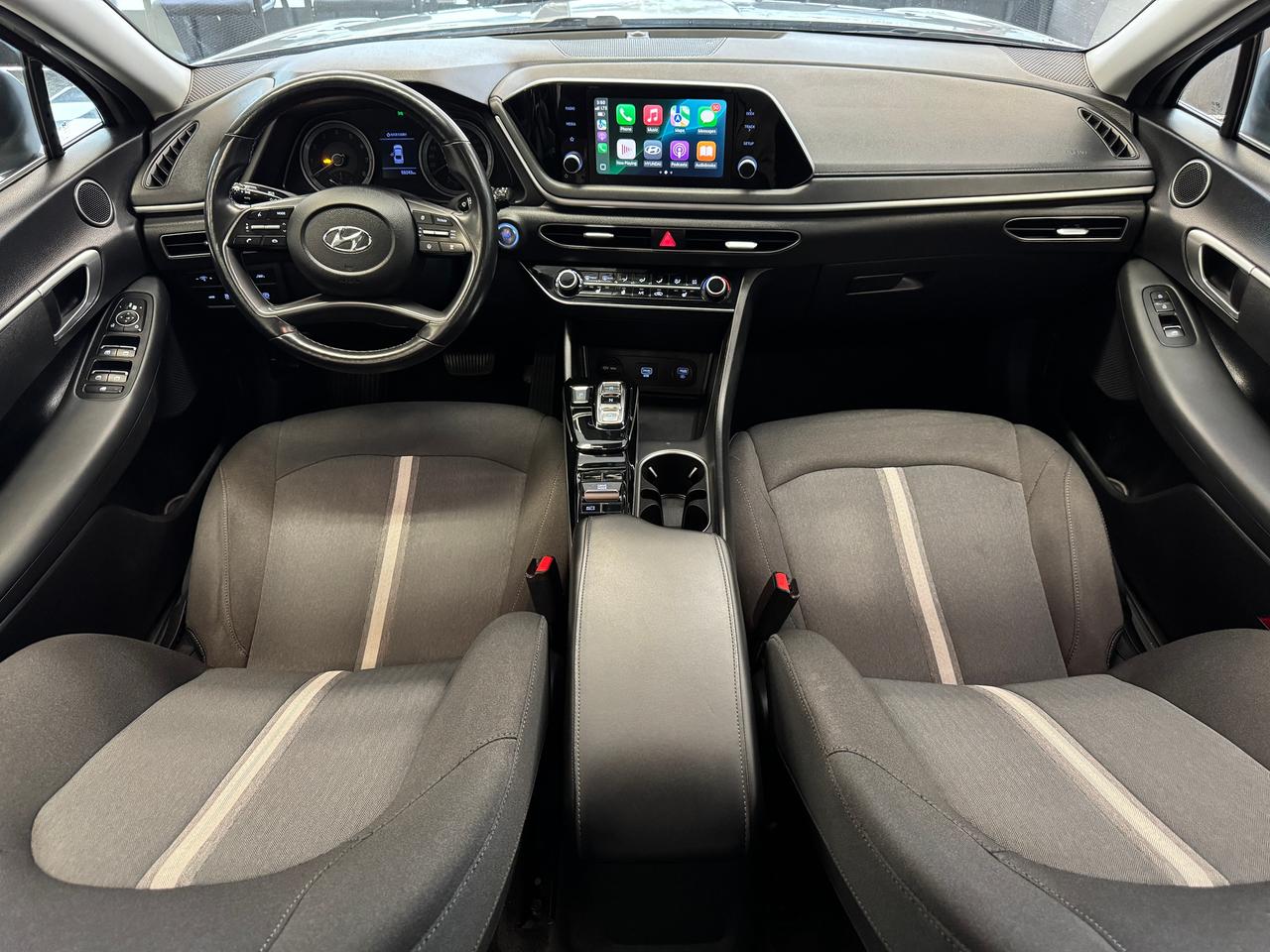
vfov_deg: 56.8
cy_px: 476
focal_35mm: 24
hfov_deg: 71.6
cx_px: 635
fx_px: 881
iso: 800
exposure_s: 1/40
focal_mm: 6.76
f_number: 1.78
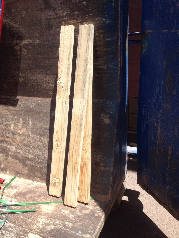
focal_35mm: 35
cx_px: 90
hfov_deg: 40.7
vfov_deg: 52.6
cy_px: 119
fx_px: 241
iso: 50
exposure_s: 1/1022
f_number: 2.4
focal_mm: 4.28
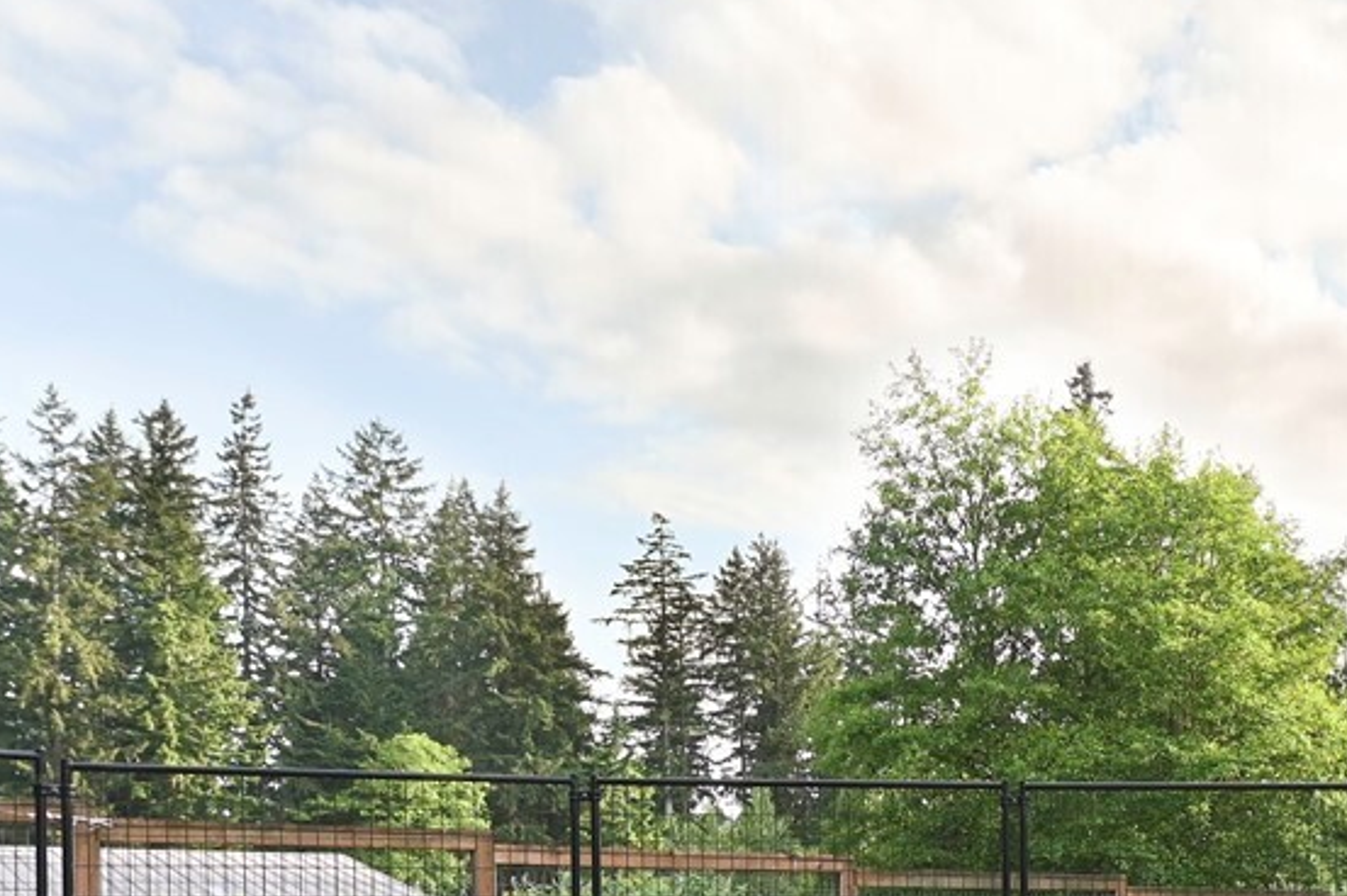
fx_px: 1608
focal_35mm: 43
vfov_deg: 28.6
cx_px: 1457
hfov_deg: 38.3
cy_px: 952
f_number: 7.1
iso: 400
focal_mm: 14
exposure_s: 1/1000
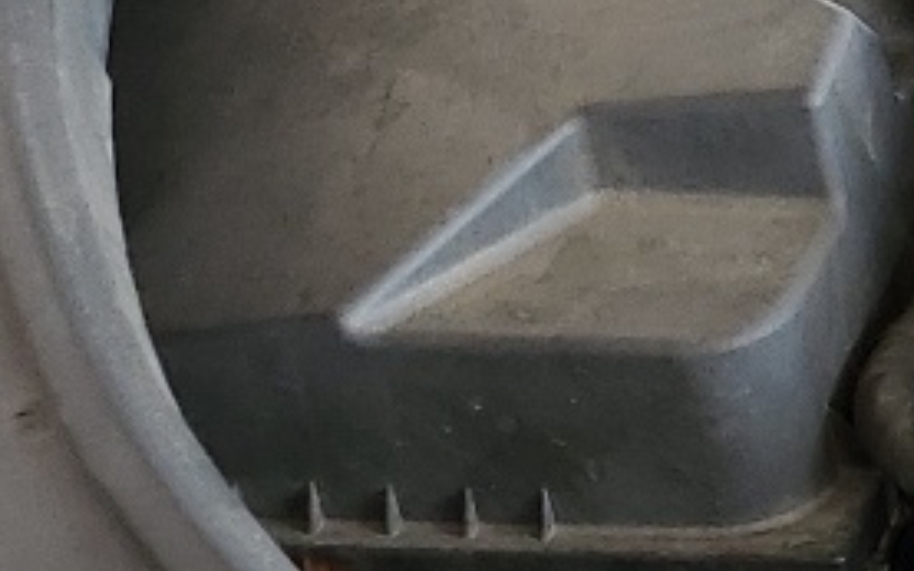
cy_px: 152
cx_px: 2547
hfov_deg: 10.3
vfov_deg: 8.2
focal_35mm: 159
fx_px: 3960
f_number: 1.5
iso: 51
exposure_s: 1/120
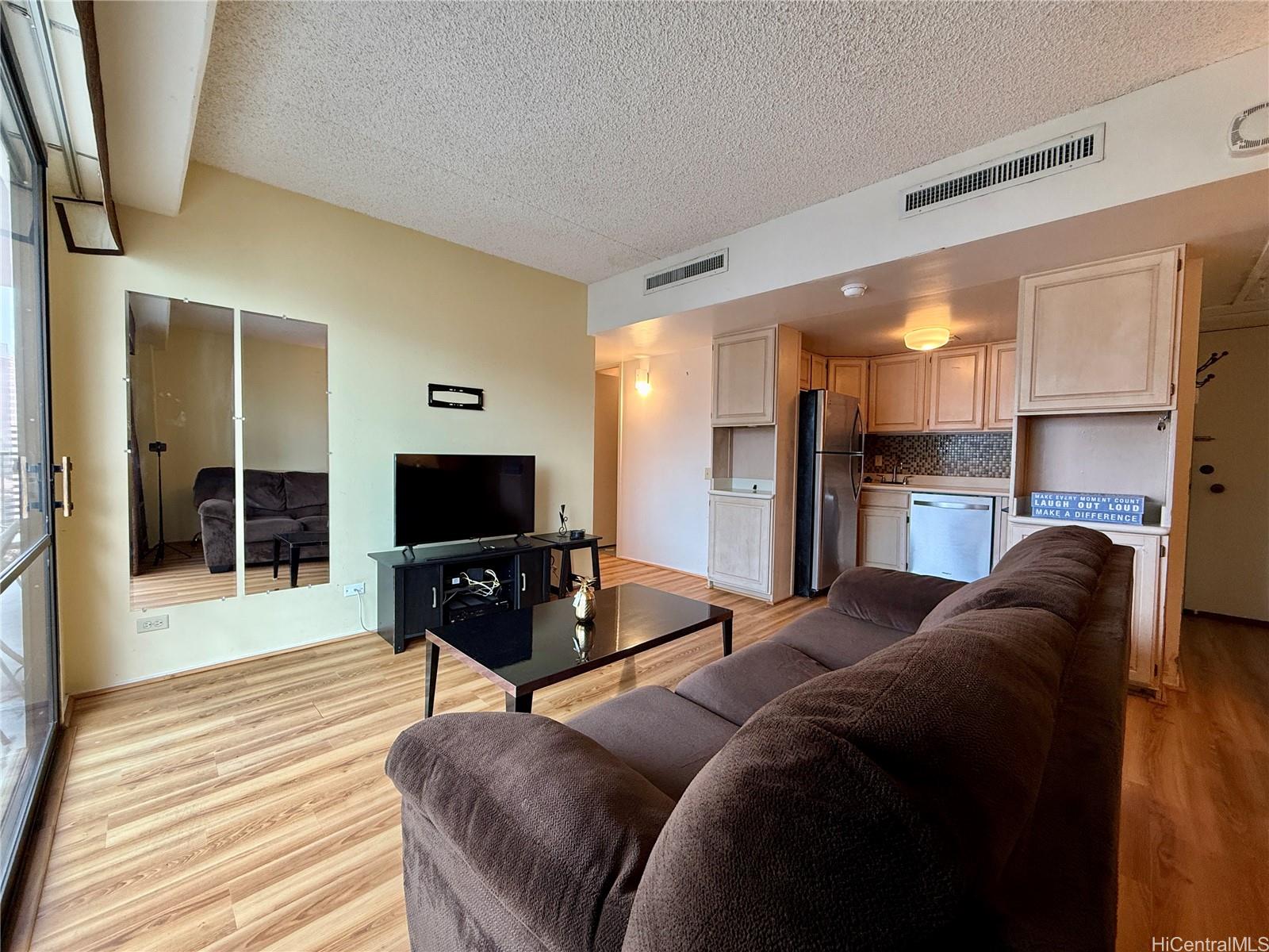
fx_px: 513
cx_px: 634
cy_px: 476
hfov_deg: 102.1
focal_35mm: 14
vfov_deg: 85.7
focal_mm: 2.22
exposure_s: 1/120
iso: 200
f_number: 2.2
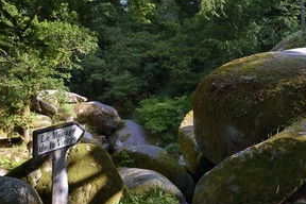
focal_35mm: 35
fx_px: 297
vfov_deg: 37.5
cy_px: 70
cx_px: 215
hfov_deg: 52.9
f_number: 8
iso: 400
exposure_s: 1/160
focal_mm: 24
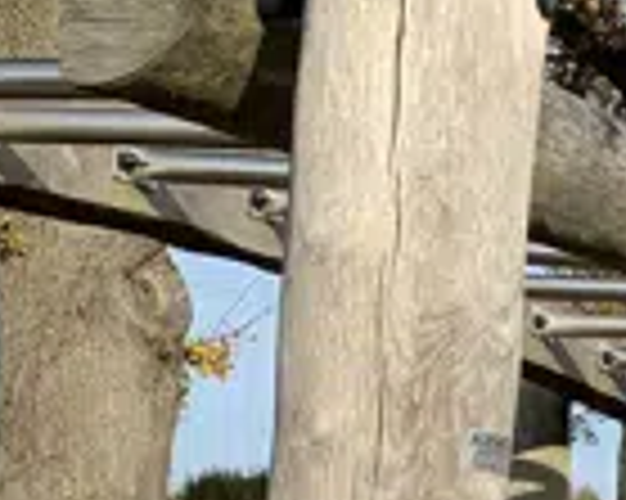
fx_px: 2703
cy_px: 734
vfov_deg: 10.2
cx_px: 1247
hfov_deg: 11.8
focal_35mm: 146
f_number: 1.8
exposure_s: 1/1111
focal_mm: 4.25
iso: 25
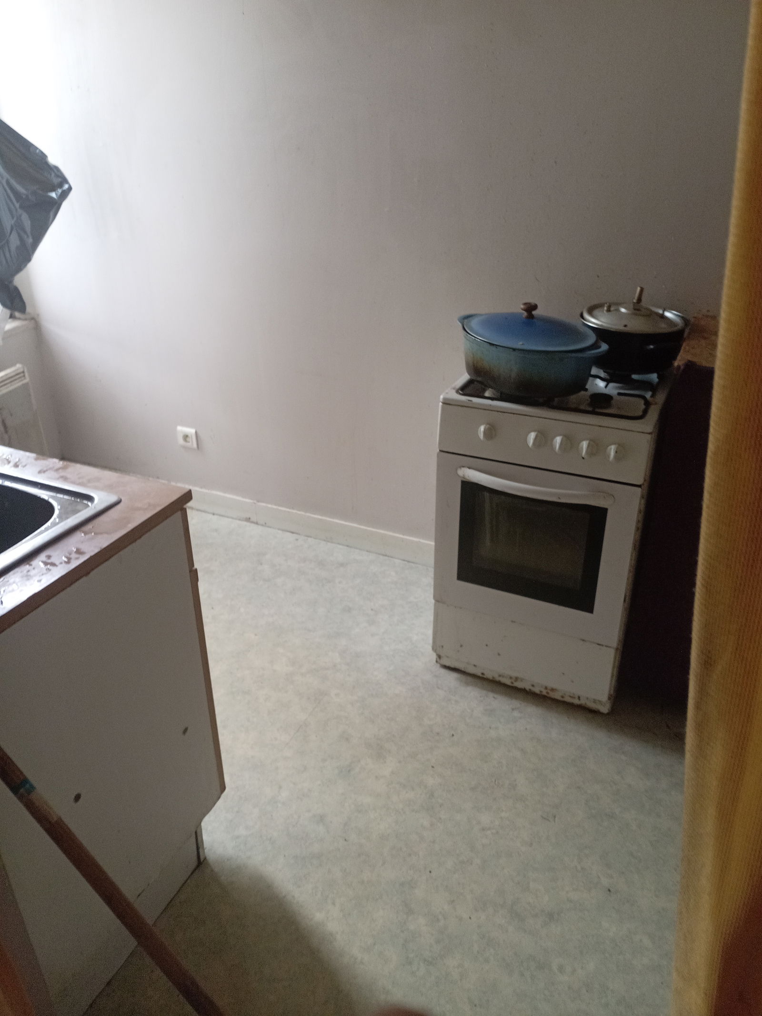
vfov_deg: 65.3
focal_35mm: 27
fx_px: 792
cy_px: 508
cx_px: 381
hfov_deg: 51.4
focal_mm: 4.05
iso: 336
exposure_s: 1/33.3
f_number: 1.8
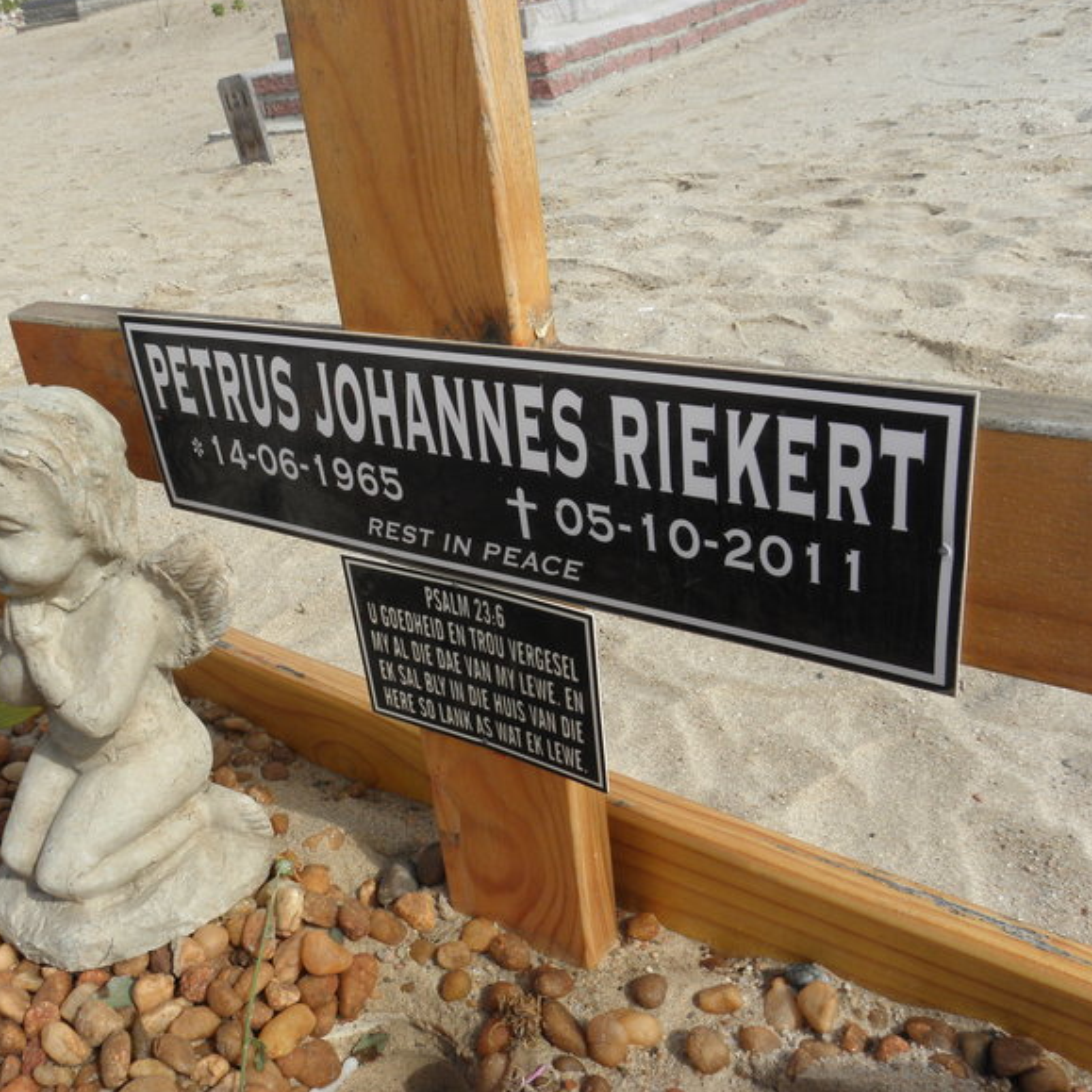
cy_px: 543
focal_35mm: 33
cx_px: 355
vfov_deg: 49.7
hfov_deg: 48.8
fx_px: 1178
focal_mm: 4.83
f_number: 5.6
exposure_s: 1/320
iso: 64
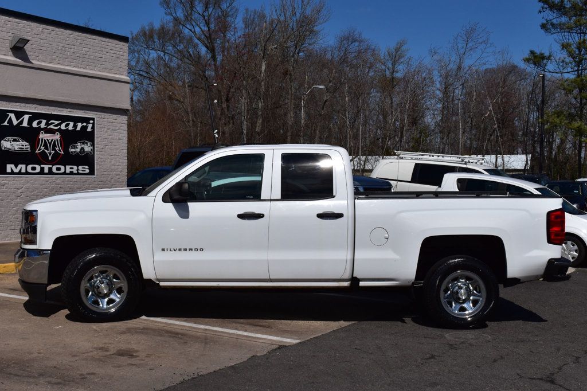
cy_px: 196
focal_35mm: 48
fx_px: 782
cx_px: 294
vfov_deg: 28.1
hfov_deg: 41.1
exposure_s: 1/1000
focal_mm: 32
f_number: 13
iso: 200
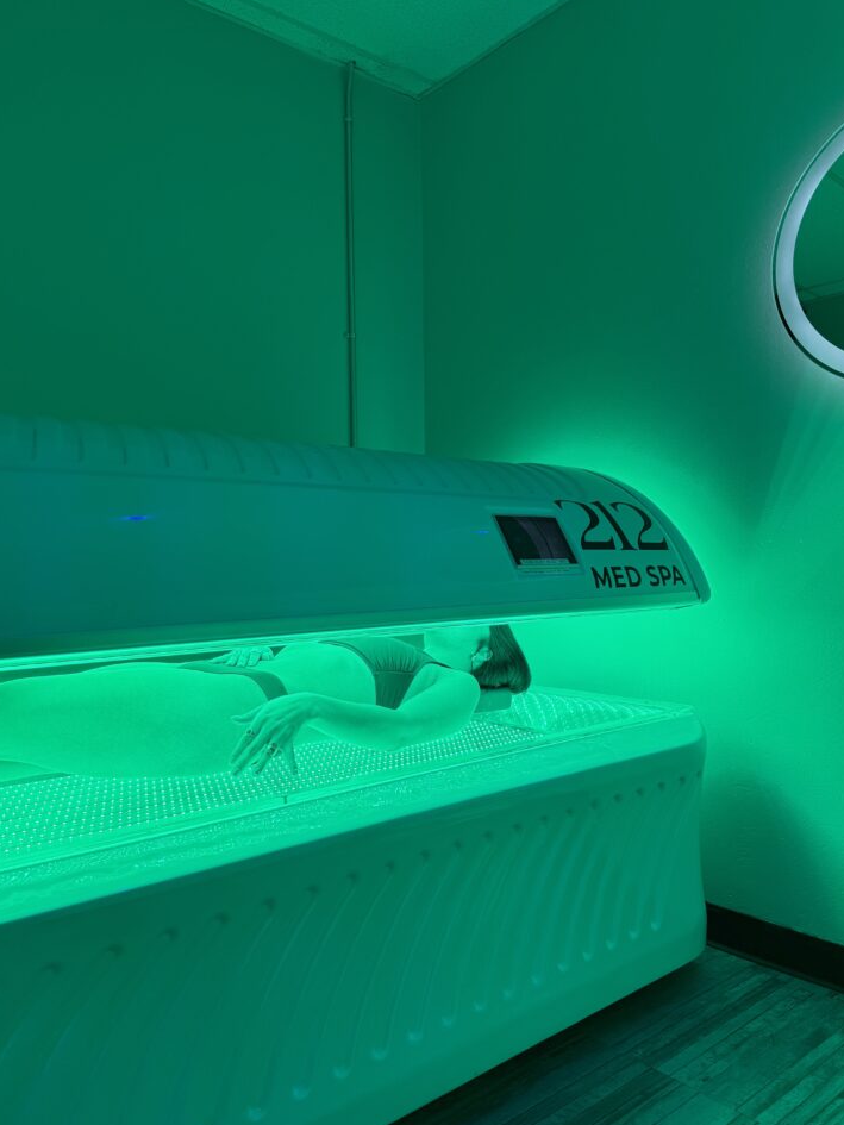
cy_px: 581
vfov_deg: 67.3
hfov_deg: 53.1
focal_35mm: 26
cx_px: 413
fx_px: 845
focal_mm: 6.76
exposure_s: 1/858
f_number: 1.78
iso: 80
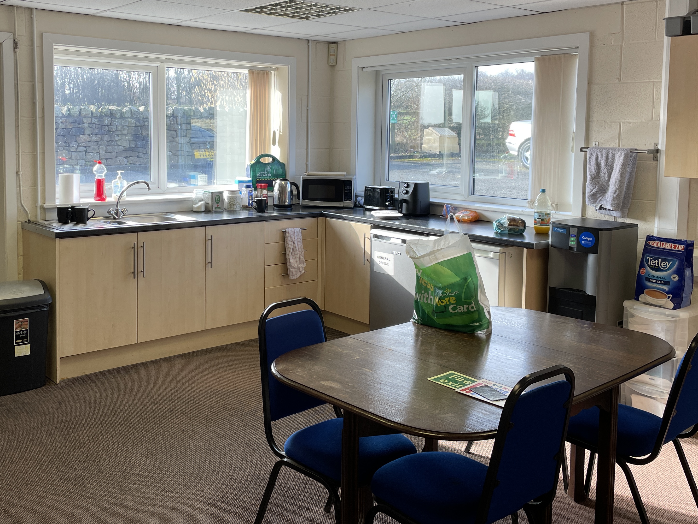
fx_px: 726
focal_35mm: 36
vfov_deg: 39.3
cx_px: 304
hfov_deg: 51.2
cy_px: 183
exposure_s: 1/164
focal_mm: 4.2
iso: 32
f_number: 1.6
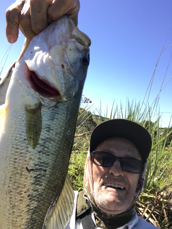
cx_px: 86
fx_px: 212
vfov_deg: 56.8
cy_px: 114
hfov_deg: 44.2
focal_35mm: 32
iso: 25
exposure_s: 1/448
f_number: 2.2
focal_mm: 2.87
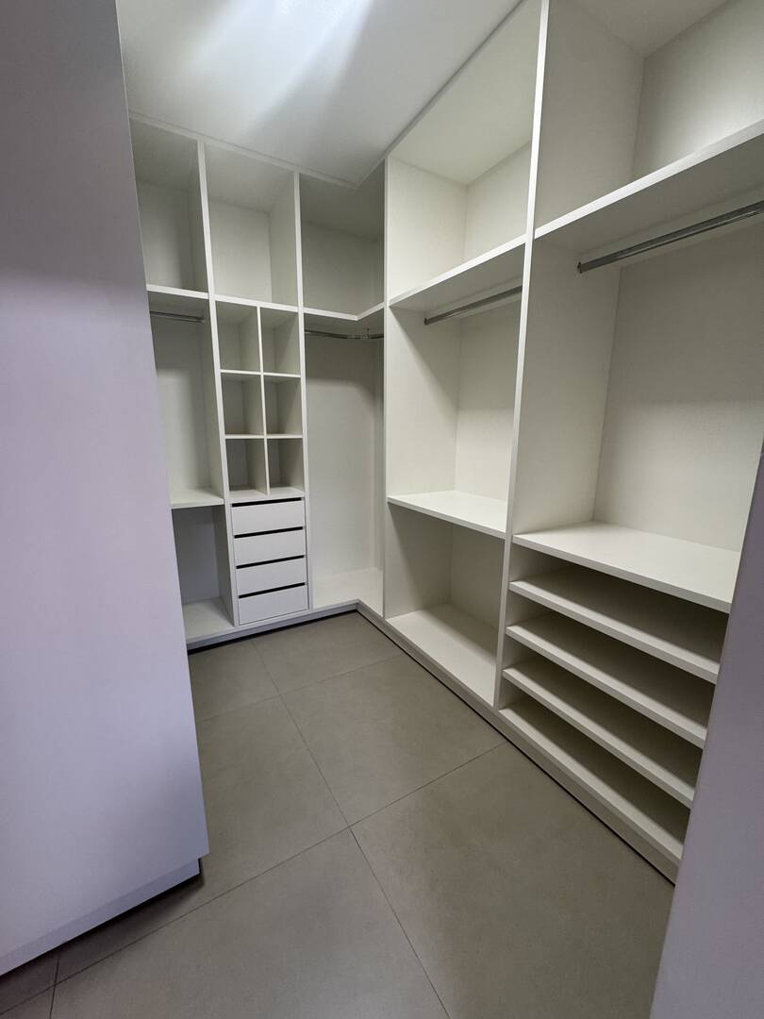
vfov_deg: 102.1
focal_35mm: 14
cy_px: 510
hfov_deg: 85.7
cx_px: 382
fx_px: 412
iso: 160
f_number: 2.2
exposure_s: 1/60
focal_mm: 2.22
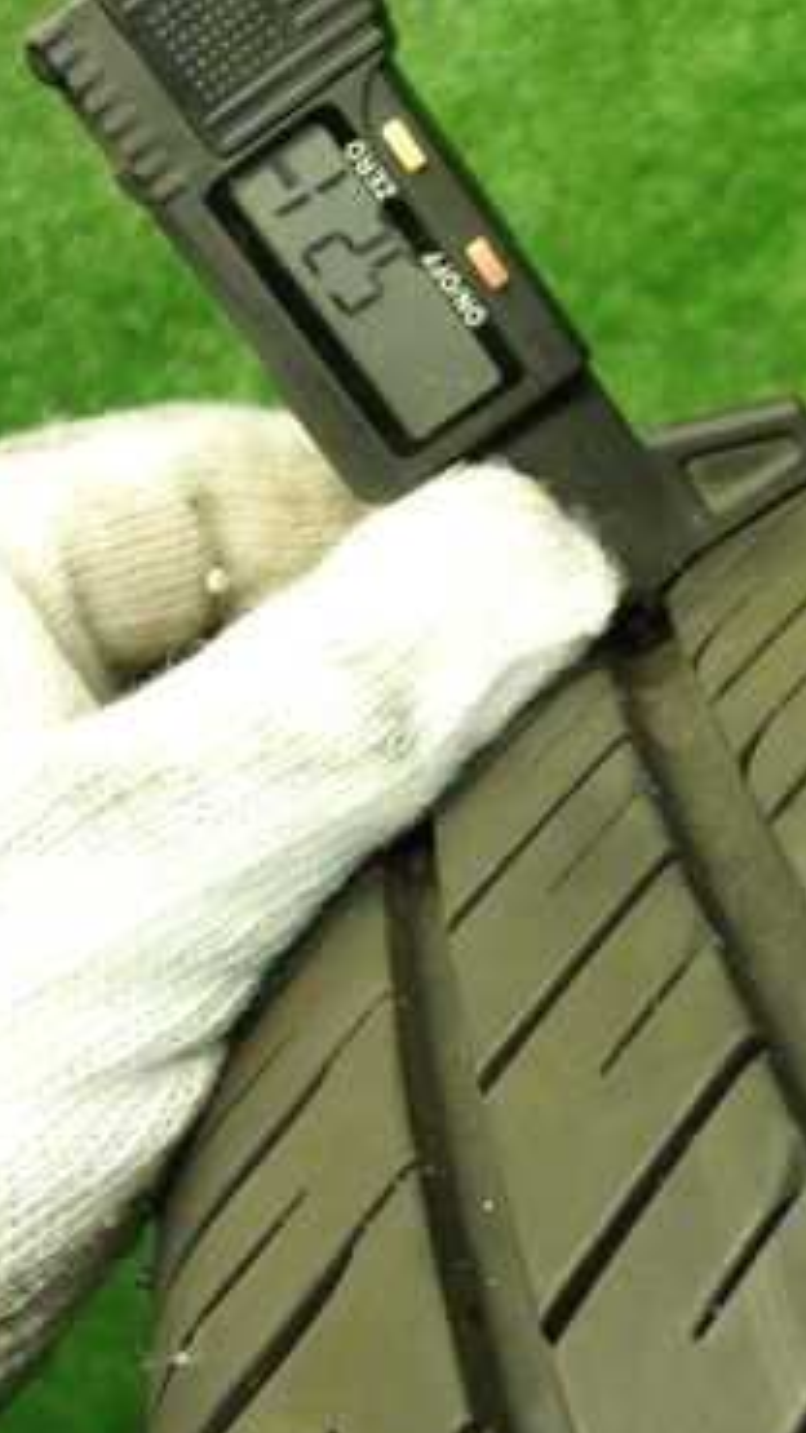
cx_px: 678
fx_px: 2015
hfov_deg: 22.2
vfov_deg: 39.1
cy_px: 612
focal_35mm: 53
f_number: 2.3
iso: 200
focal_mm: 5.4
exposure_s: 1/50
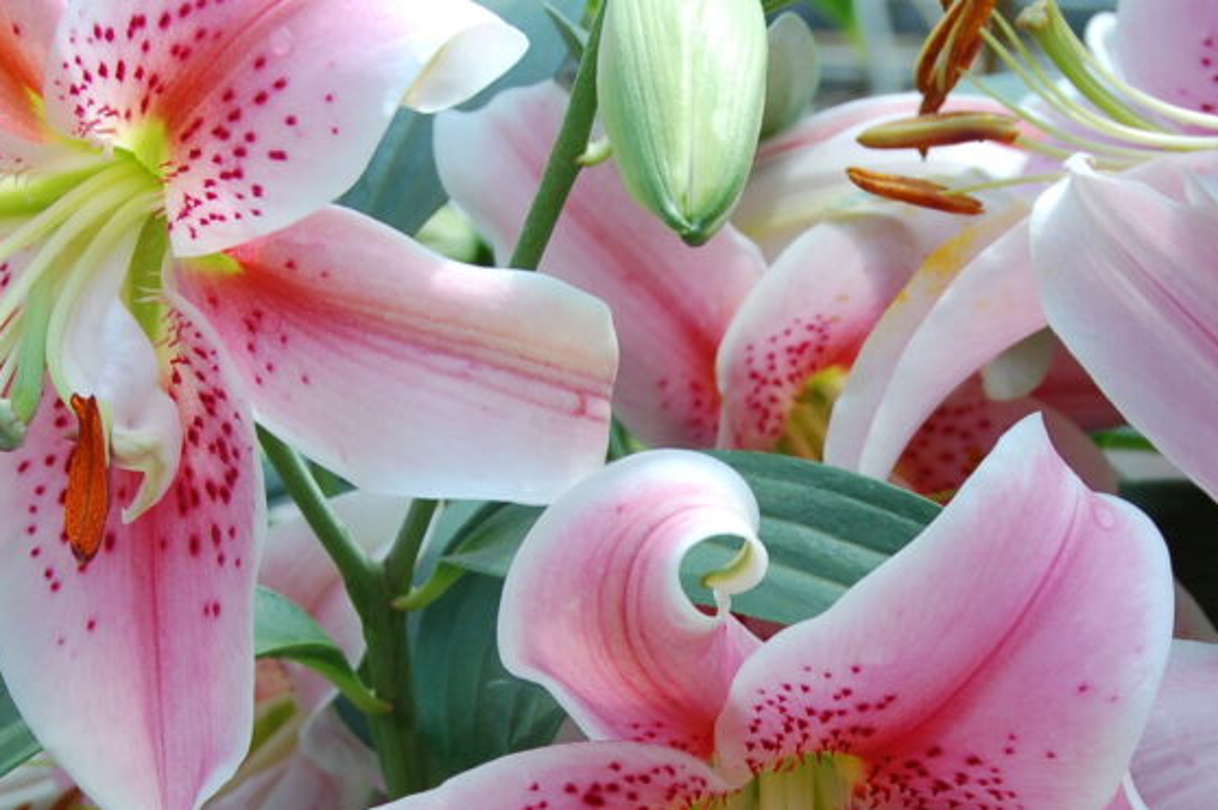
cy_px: 766
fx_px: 4361
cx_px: 797
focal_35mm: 129
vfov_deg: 10.5
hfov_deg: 15.9
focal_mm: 40
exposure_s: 1/200
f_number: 7.1
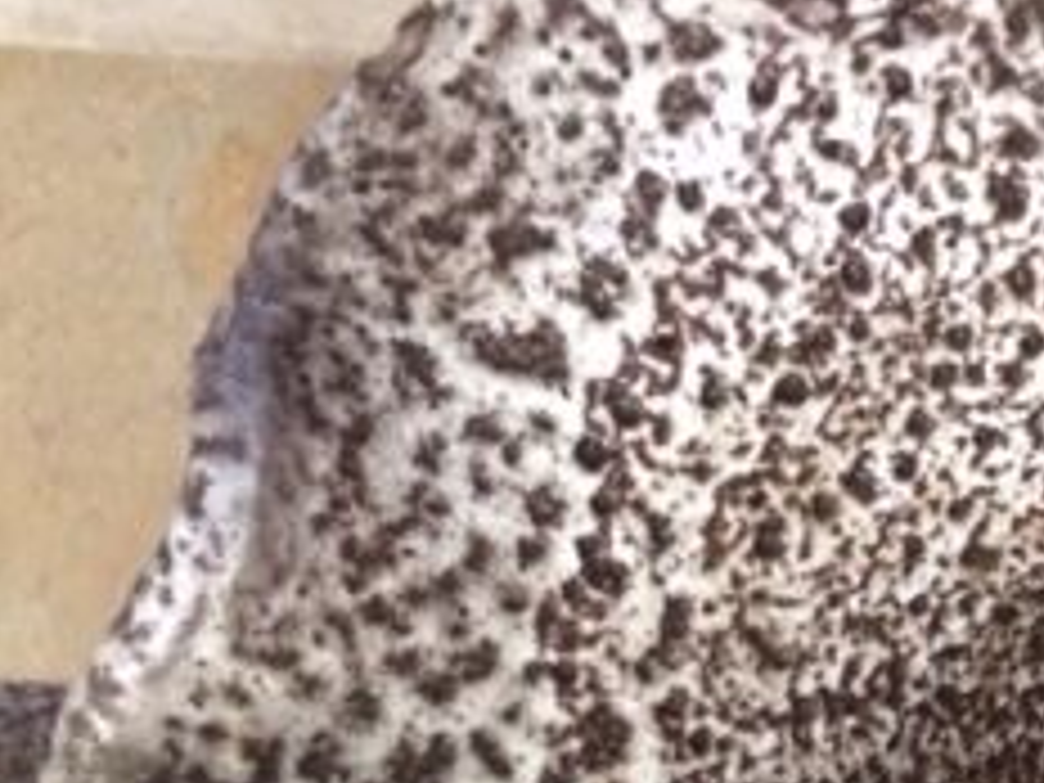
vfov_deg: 17.4
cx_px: 1215
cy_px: 990
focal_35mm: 80
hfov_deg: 22.7
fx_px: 2413
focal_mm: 4.15
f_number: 2.2
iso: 320
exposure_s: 1/17
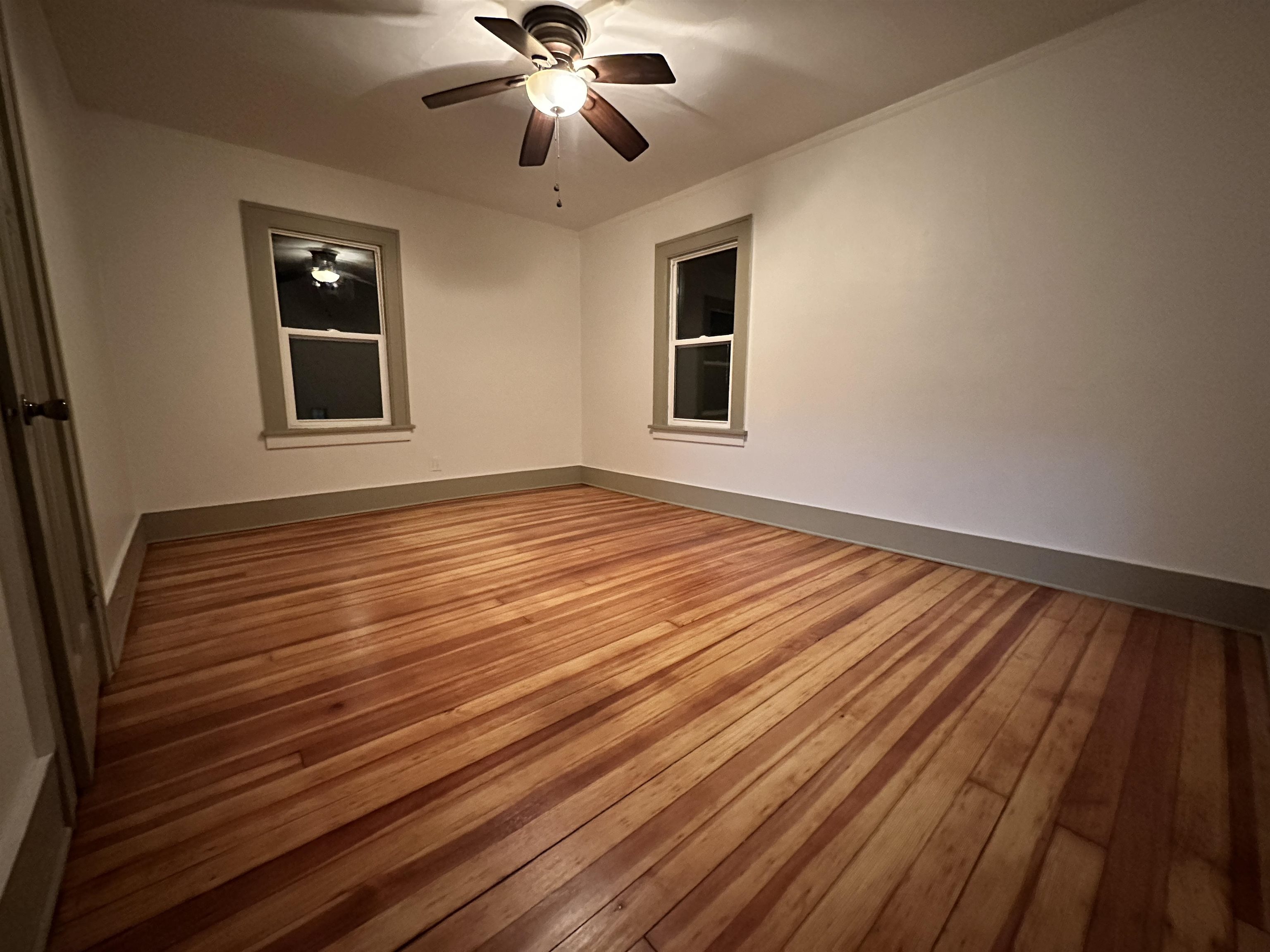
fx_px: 514
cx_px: 635
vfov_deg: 85.7
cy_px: 476
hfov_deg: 102.1
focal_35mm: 14
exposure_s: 1/40
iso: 1250
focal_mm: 2.22
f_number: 2.2
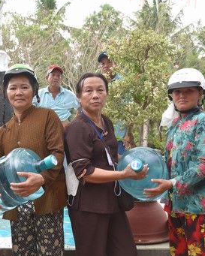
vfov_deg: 42.6
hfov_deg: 34.3
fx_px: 326
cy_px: 158
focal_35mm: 43
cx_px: 56
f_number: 5.6
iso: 400
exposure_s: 1/125
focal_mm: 24
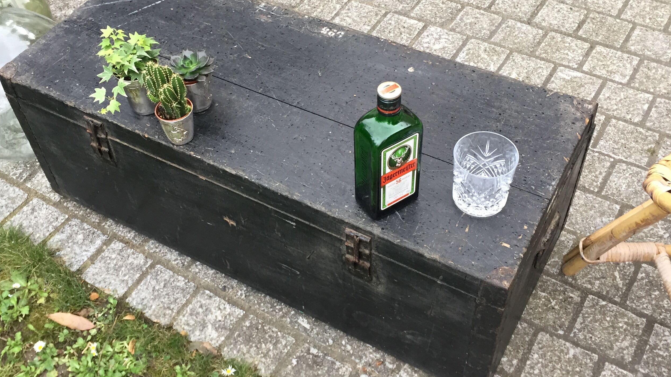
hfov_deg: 49.4
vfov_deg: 29.0
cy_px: 176
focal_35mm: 41
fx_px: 730
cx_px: 314
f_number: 2.2
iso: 50
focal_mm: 4.15
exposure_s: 1/33
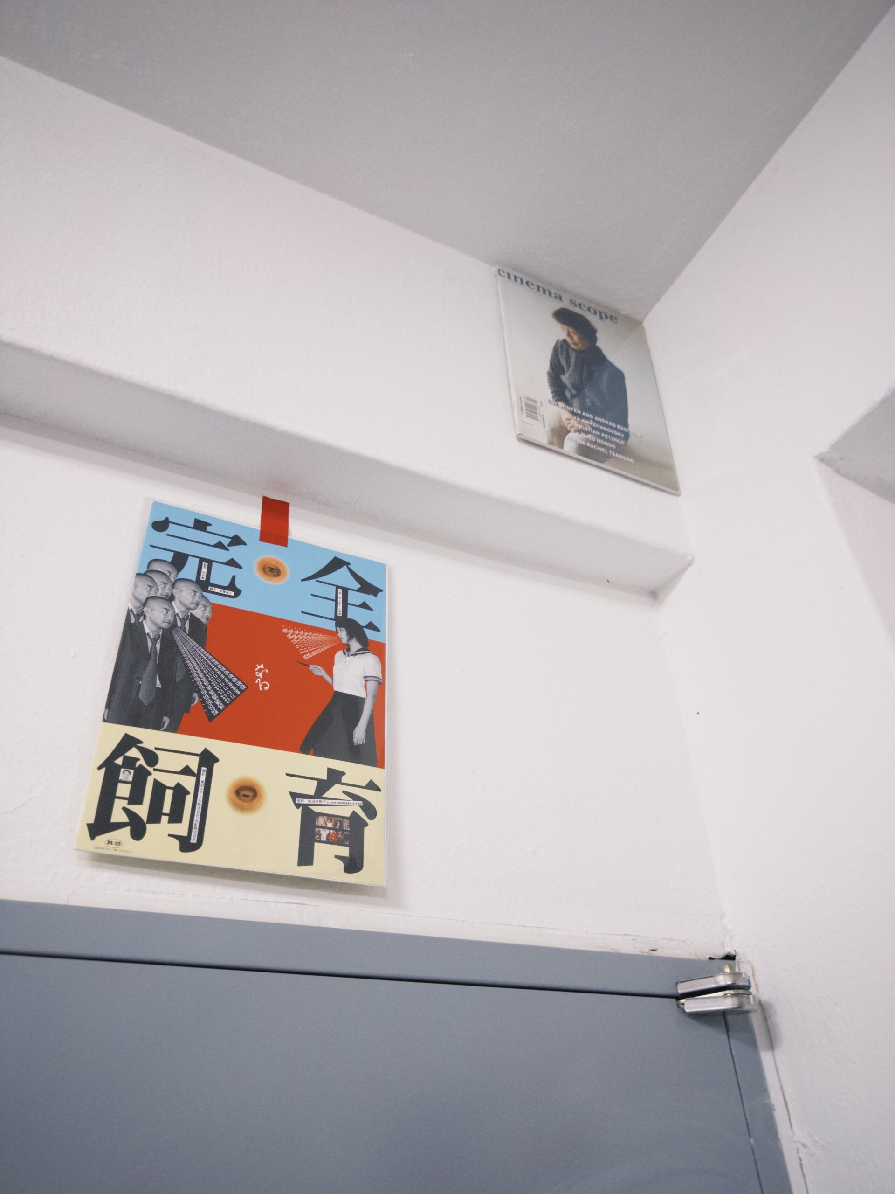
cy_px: 597
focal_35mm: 24
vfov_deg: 71.6
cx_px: 448
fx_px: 827
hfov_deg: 56.8
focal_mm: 6.76
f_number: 1.78
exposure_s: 1/120
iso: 160
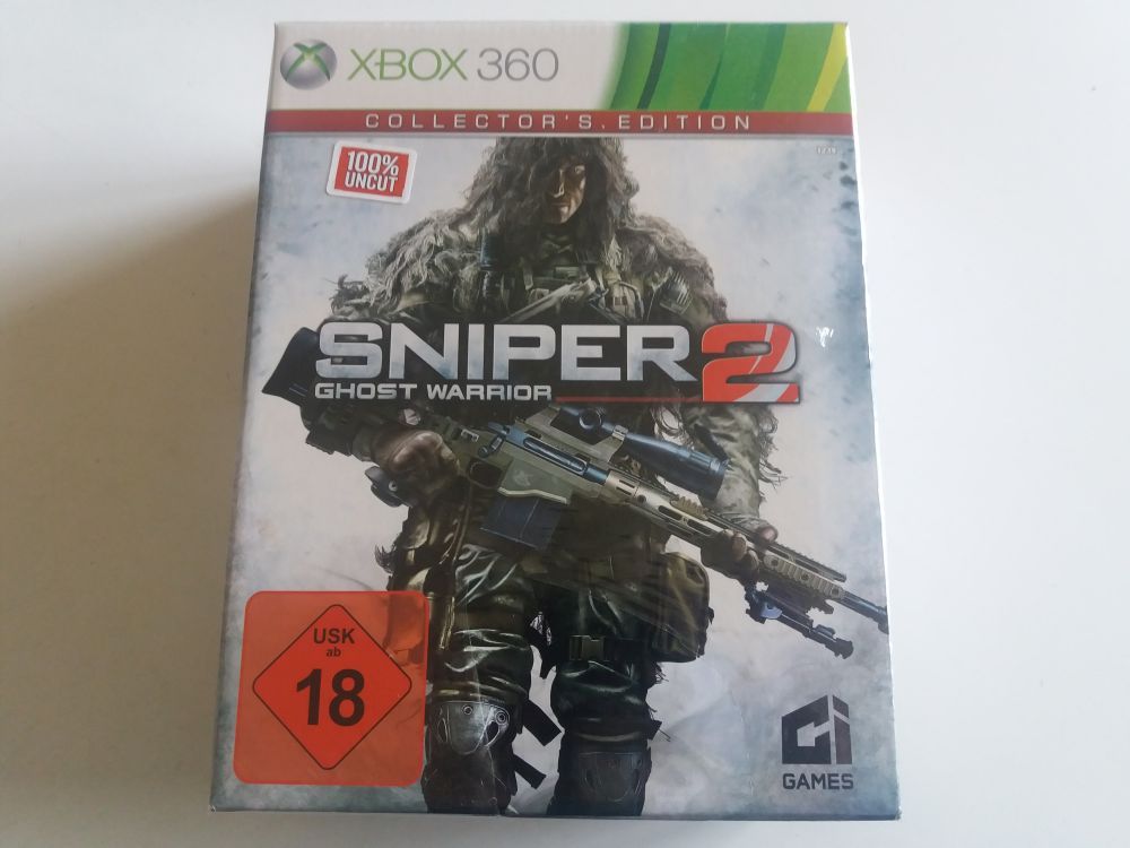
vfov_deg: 49.7
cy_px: 424
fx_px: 914
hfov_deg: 63.4
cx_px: 565
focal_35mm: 28
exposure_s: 1/25
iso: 160
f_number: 1.9
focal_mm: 3.7
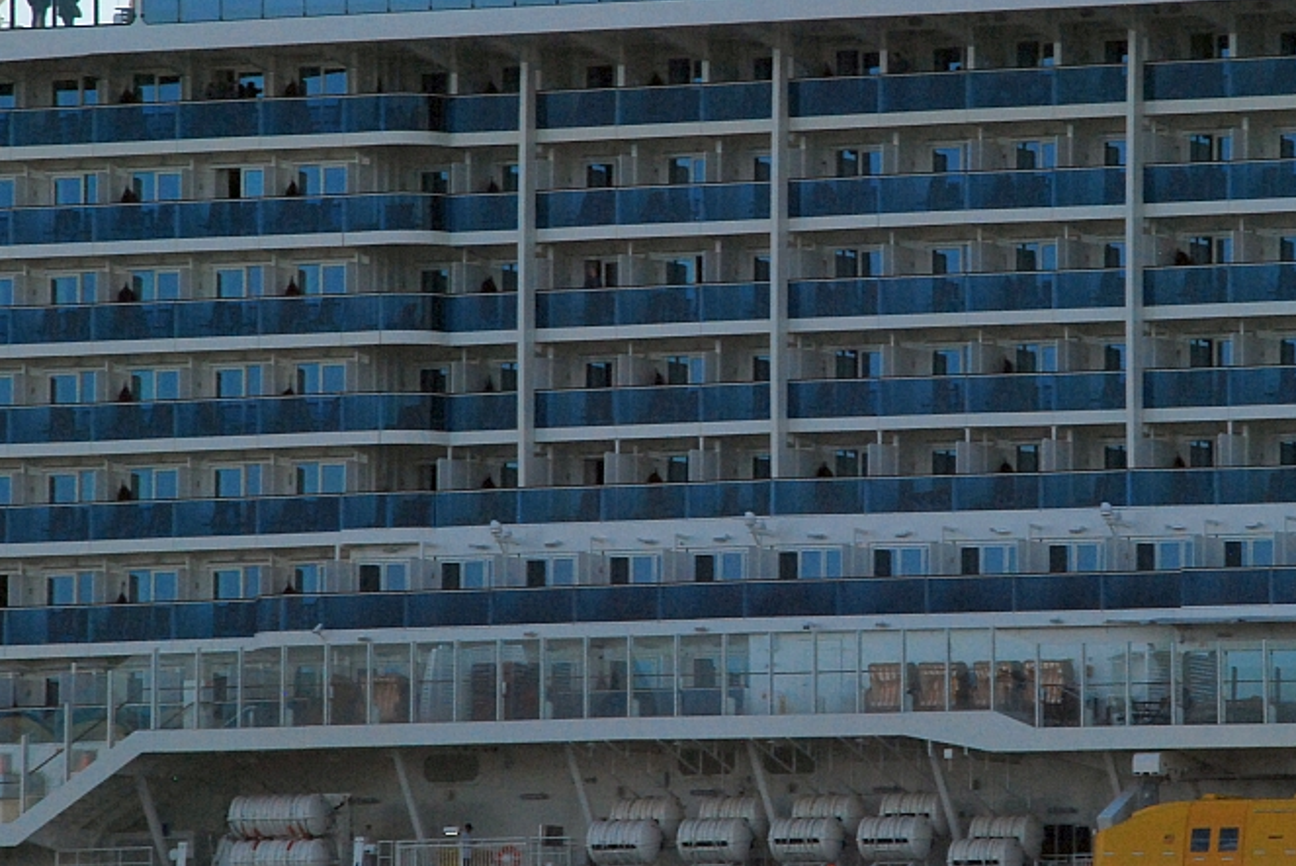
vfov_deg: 4.4
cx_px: 909
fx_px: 11267
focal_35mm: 313
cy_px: 275
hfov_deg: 6.6
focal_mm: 135
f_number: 13
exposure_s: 1/1000
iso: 800
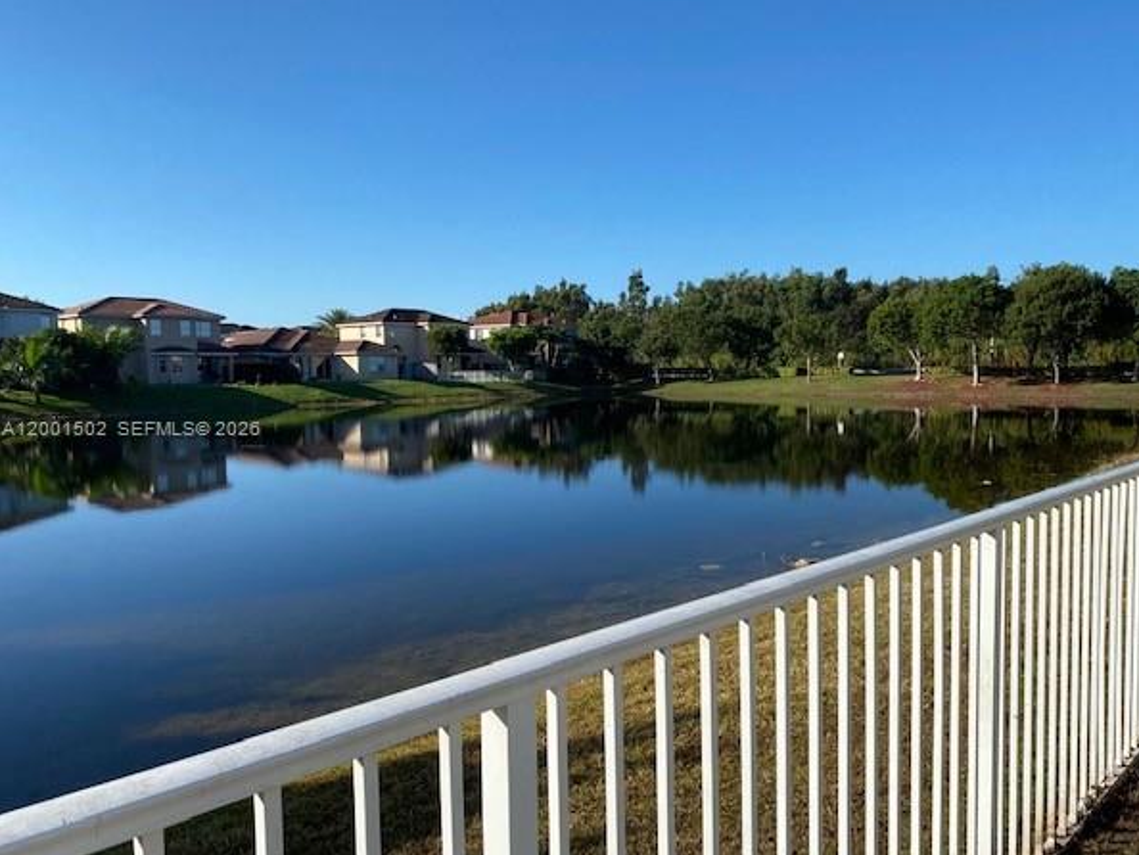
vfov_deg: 49.8
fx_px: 922
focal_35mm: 28
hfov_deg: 63.3
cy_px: 429
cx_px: 612
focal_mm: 4.25
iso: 32
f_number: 1.8
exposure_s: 1/3300
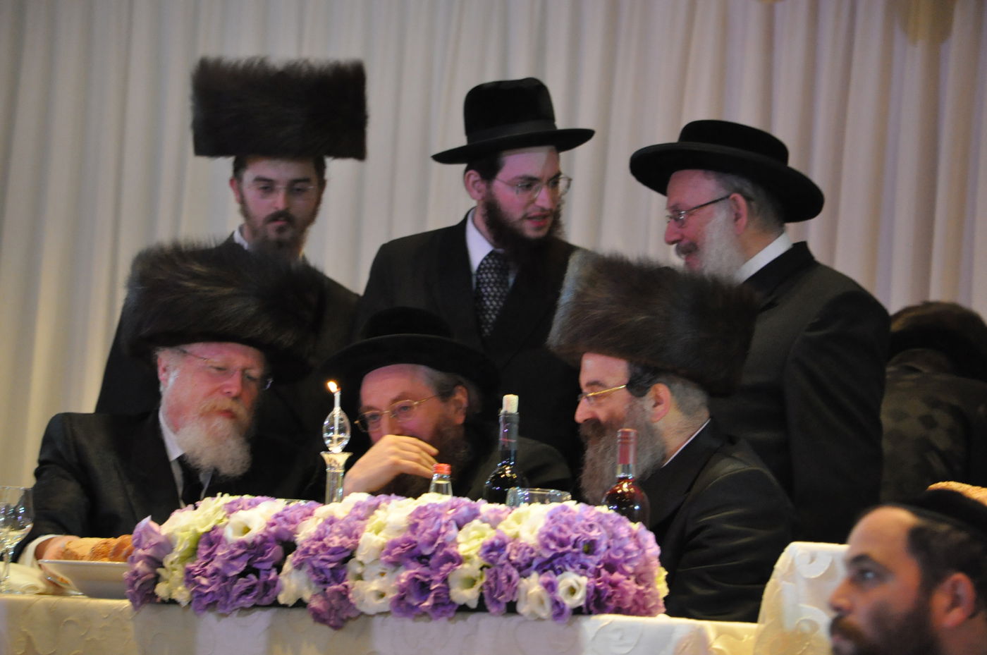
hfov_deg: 10.2
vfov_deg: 6.8
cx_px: 494
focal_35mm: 202
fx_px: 5544
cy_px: 328
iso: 2500
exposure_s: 1/50
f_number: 5
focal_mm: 135
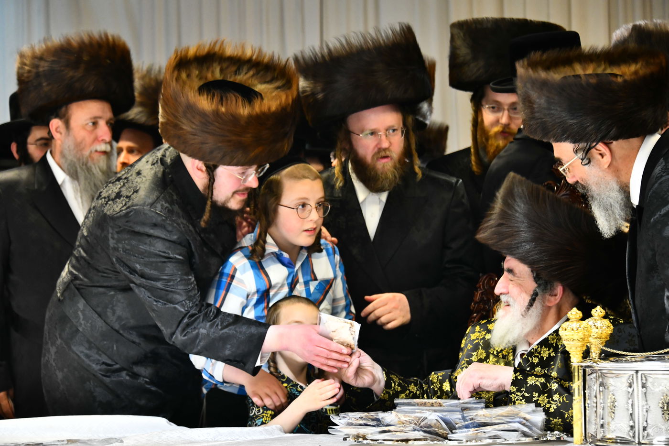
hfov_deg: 19.5
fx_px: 1951
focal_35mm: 105
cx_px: 334
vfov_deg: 13.0
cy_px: 223
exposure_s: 1/125
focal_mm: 105
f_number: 5.6
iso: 2000
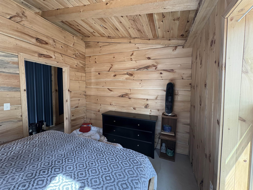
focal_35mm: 14
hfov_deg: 102.1
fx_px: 102
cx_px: 126
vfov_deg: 85.7
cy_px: 95
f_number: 2.2
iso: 250
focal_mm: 2.22
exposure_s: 1/79
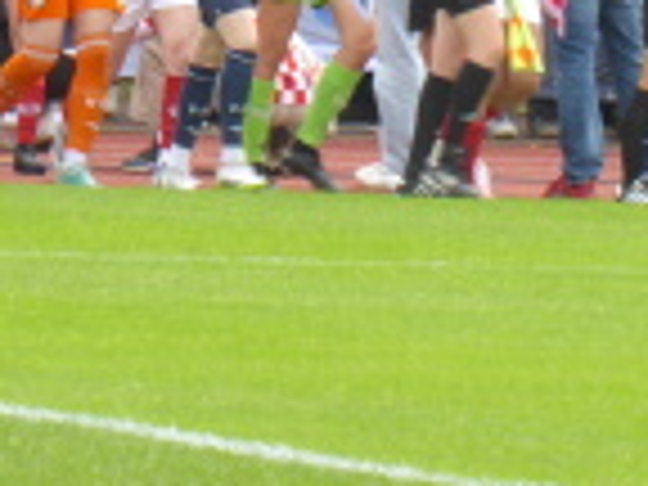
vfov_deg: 1.1
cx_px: 40
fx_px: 25215
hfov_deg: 1.5
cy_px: -207
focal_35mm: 1347
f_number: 6
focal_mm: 77.3
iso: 100
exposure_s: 1/100
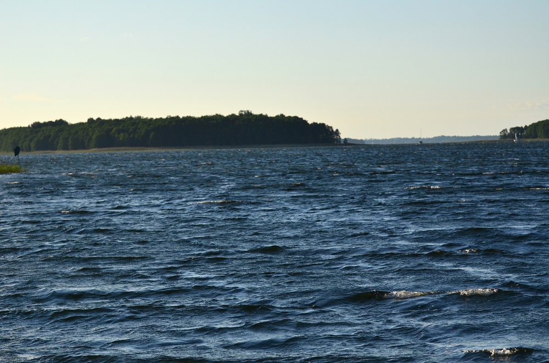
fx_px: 1712
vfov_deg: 12.1
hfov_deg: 18.2
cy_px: 182
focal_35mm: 112
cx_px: 274
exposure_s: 1/8000
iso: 560
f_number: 4.5
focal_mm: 75
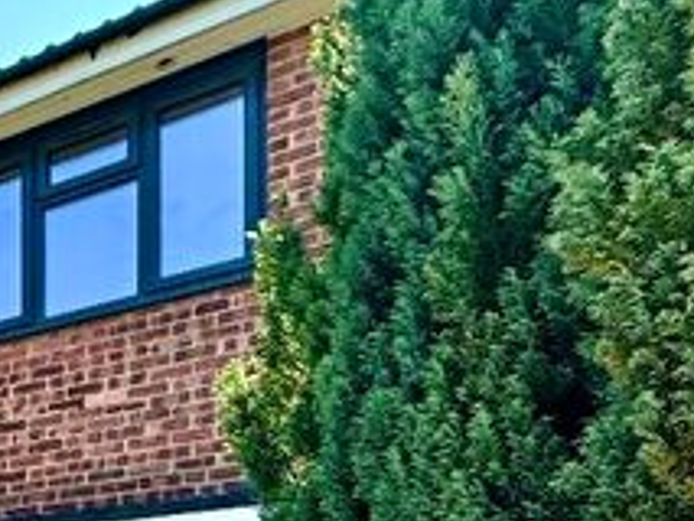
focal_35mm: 46
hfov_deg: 29.1
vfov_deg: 26.5
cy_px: 685
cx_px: -300
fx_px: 923
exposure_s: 1/435
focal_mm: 2.22
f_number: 2.2
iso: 40
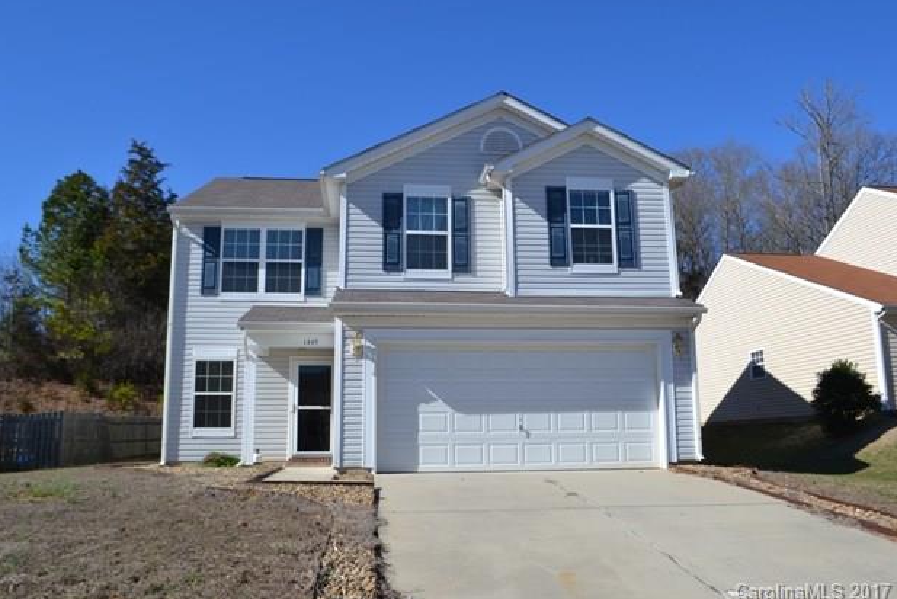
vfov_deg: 46.4
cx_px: 436
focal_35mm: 28
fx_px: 698
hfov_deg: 65.4
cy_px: 294
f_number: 8
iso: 100
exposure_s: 1/250
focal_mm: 18
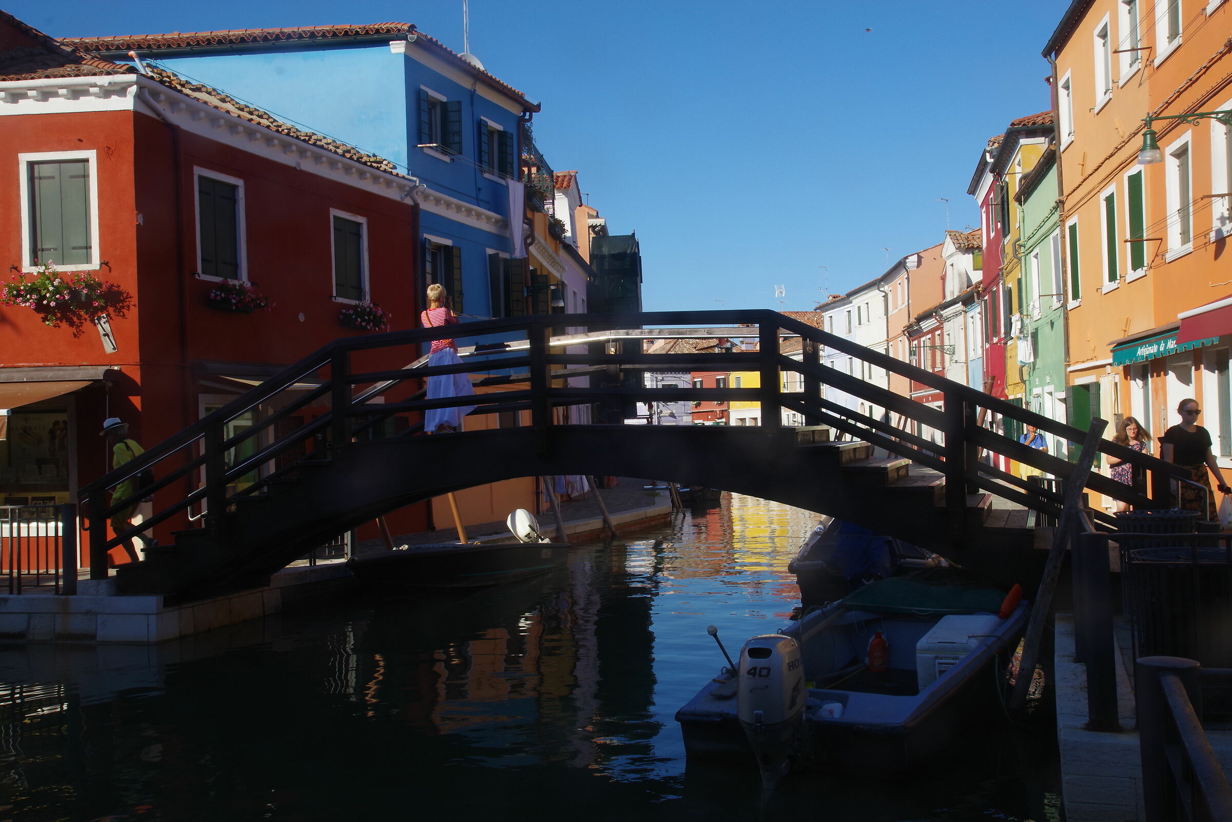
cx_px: 616
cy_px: 411
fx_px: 1232
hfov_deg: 53.1
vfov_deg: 36.9
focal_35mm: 36
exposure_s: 1/125
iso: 200
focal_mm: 23.75
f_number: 9
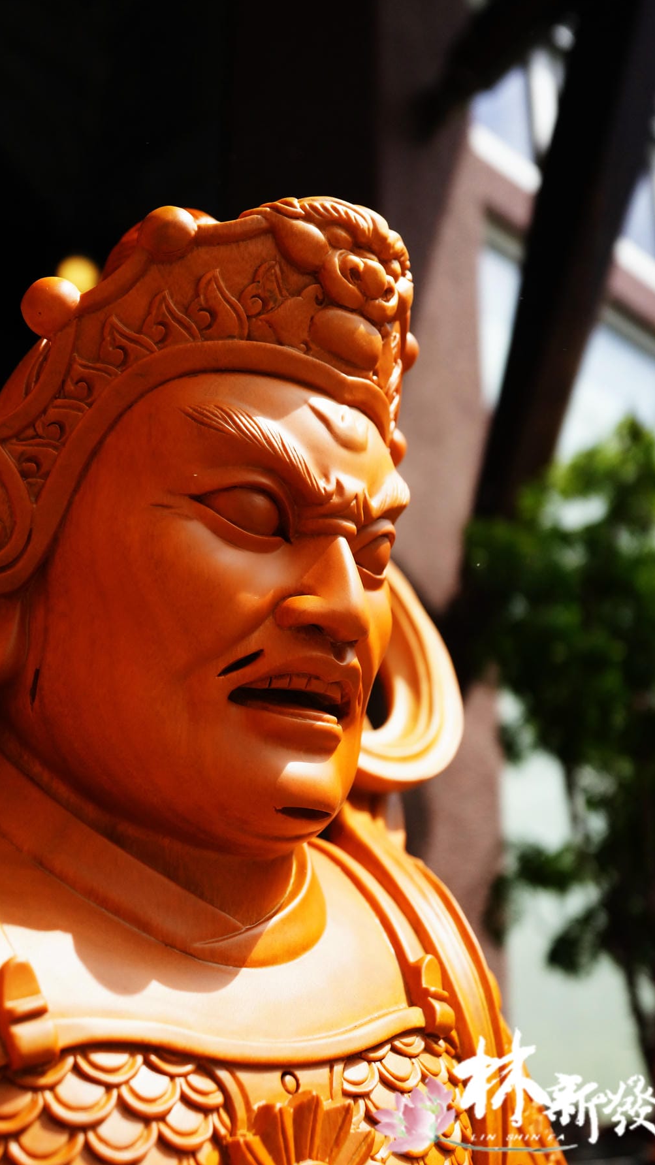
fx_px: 1143
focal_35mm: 37
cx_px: 317
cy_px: 583
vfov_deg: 54.0
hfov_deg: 32.0
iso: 1600
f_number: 6.3
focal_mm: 35
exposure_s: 1/4000
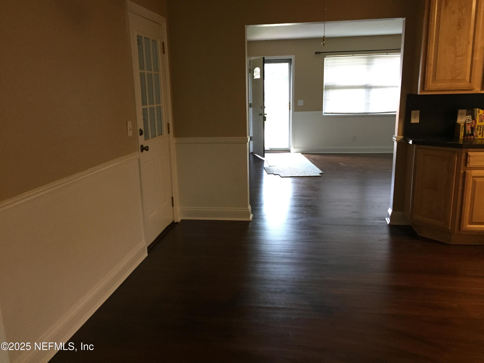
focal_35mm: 29
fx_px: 405
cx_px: 242
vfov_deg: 48.2
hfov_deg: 61.7
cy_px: 182
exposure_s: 1/30
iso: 160
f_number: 2.2
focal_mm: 4.15
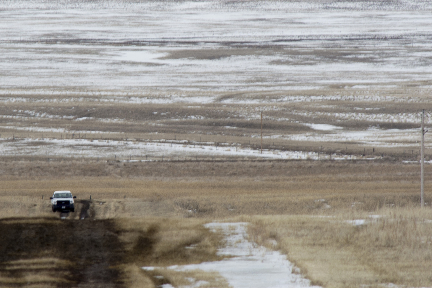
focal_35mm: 1244
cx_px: 146
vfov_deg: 1.1
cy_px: 122
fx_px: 14928
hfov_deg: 1.7
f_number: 11
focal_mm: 300
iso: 100
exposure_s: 1/160
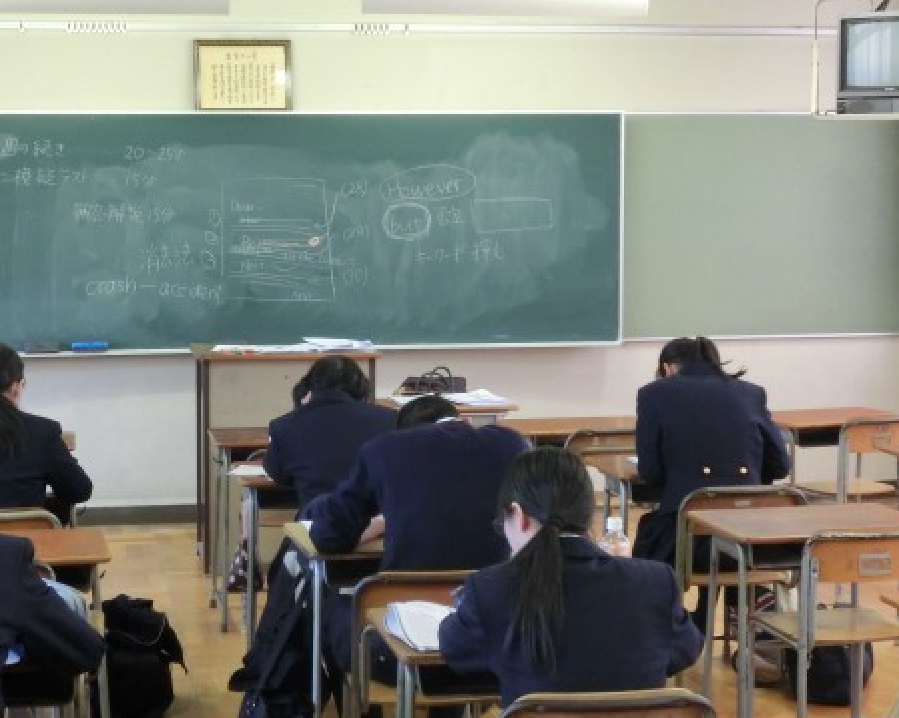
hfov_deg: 30.7
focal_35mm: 61
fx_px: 1622
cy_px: 359
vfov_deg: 25.0
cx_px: 285
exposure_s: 1/50
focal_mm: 7.9
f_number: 3.4
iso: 800
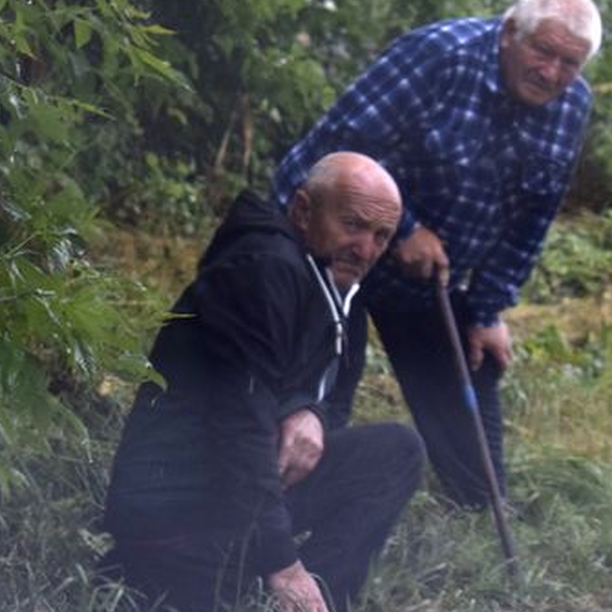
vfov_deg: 11.1
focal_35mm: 157
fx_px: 3139
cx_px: 0
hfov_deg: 11.0
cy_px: 171
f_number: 5.6
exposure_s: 1/320
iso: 800
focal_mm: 55
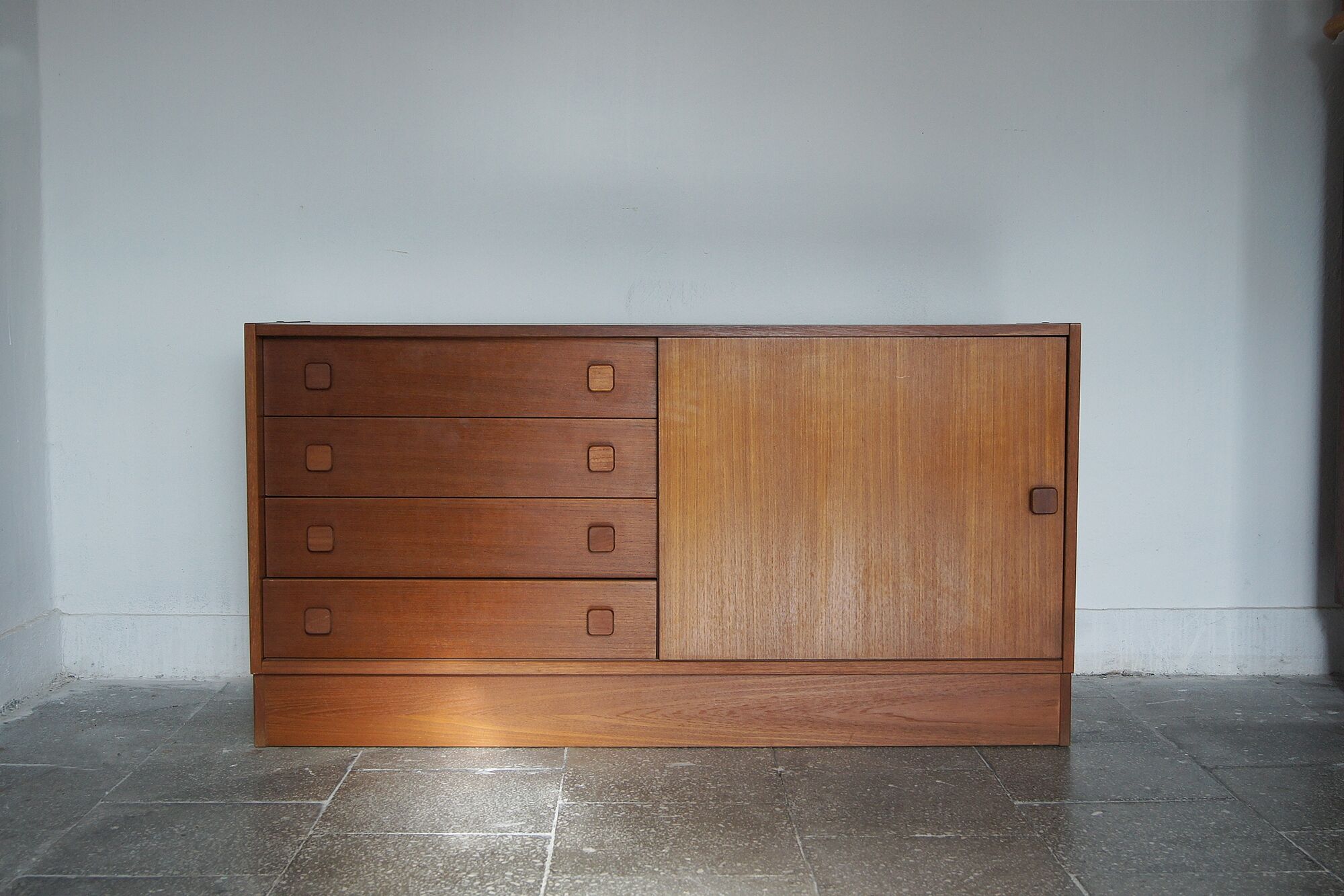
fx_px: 1568
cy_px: 448
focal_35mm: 42
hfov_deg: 46.4
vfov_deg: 31.9
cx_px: 672
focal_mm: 28
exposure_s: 1/100
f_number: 5.6
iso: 400
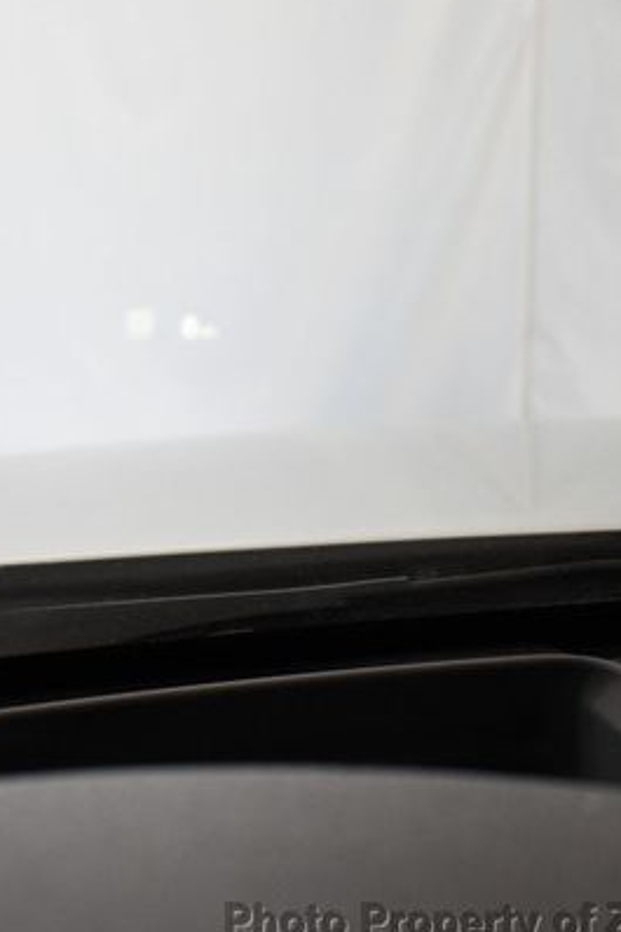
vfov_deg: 34.5
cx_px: 197
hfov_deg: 23.2
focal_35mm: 58
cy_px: 466
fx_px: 1502
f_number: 3.5
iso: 900
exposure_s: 1/125
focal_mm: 18
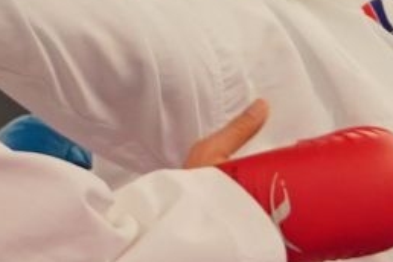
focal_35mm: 1923
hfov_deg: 1.1
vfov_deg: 0.7
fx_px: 20991
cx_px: 171
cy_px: 136
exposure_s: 1/1000
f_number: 2.8
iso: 1600
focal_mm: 184
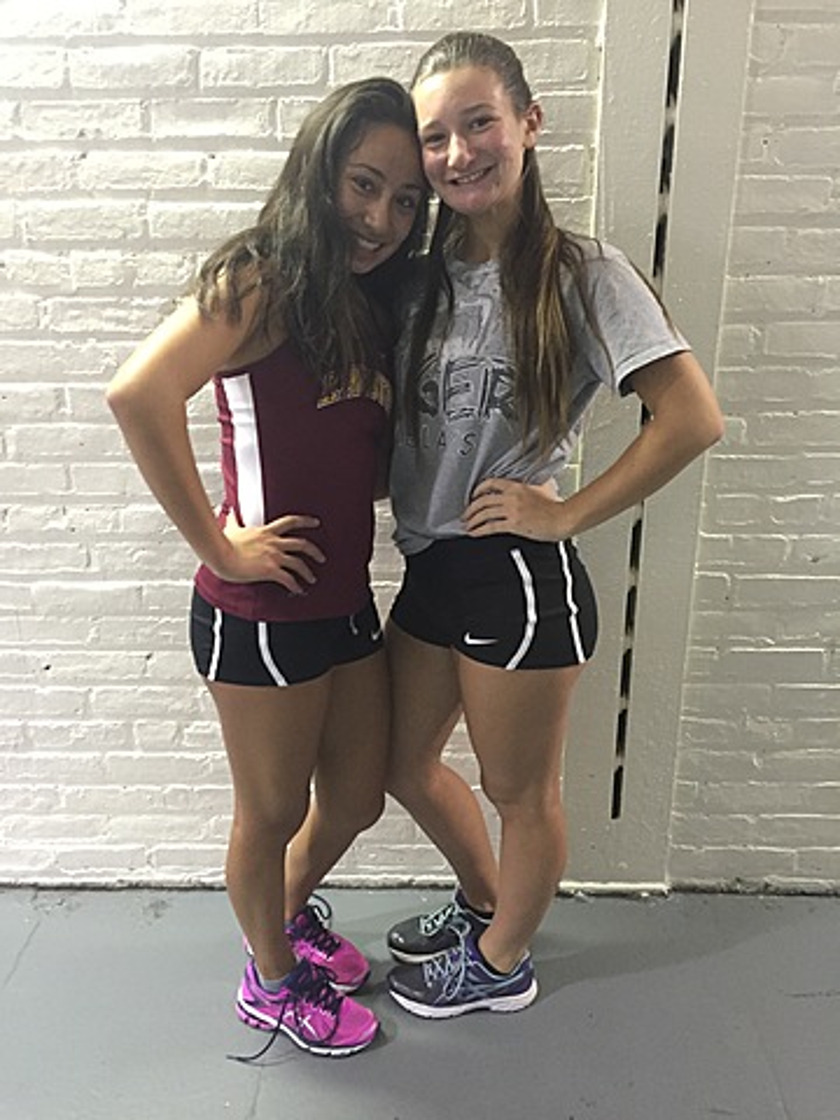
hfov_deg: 48.2
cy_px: 560
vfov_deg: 61.7
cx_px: 420
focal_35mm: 29
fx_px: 938
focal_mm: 4.15
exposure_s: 1/15
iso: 500
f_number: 2.2
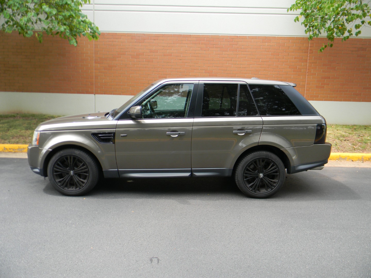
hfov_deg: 63.4
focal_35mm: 28
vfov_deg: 49.7
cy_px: 139
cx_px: 186
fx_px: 300
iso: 80
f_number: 3.5
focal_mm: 5
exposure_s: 1/184
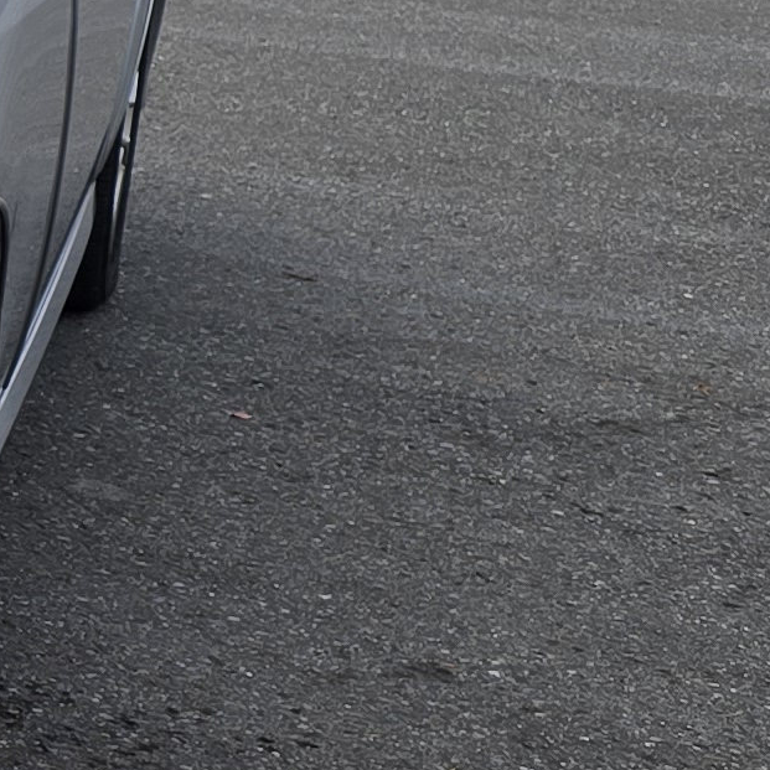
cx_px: -986
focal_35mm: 131
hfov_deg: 11.4
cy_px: 48
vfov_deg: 13.2
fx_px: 3297
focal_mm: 6.3
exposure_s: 1/249
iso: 12
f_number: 1.7
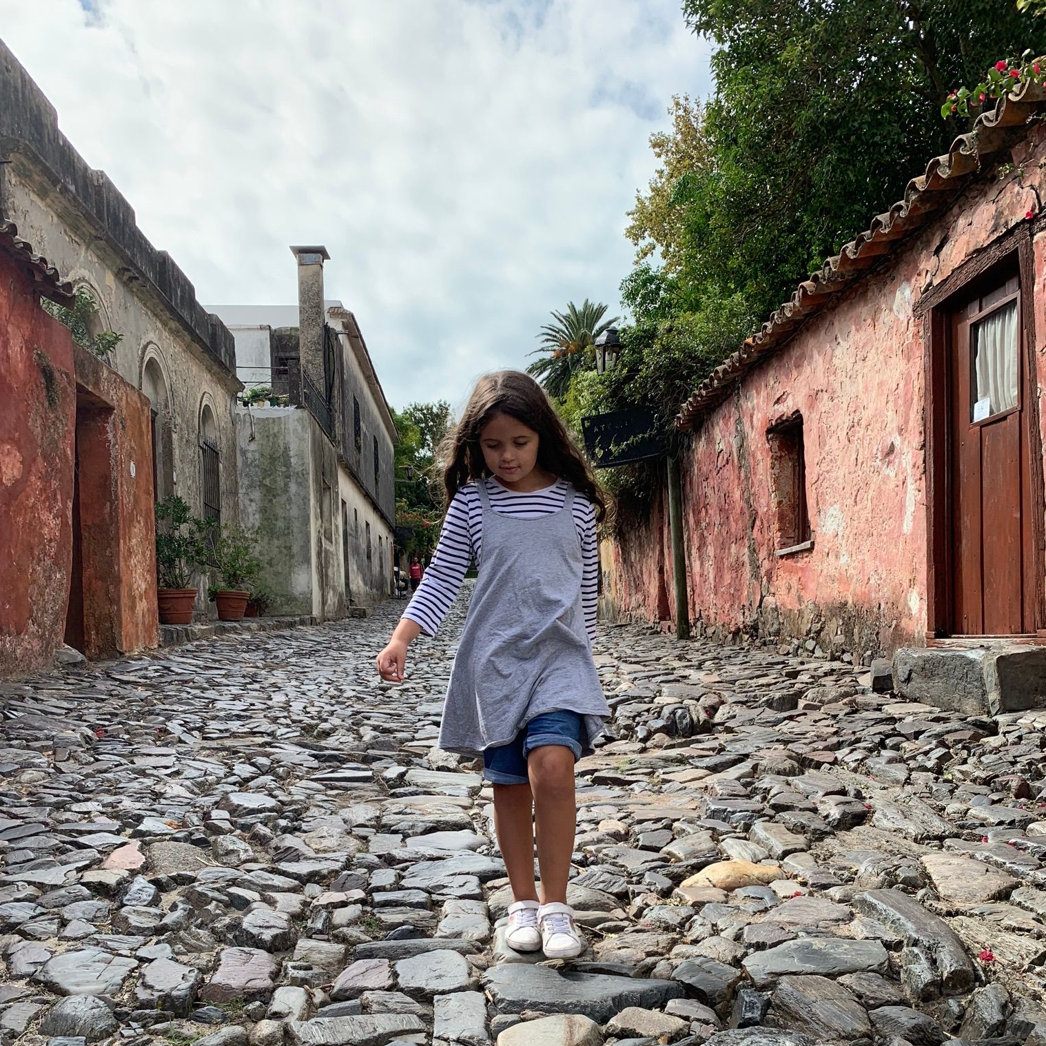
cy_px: 698
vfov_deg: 51.5
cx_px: 522
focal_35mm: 31
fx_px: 1060
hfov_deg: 52.5
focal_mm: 4.25
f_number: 1.8
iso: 25
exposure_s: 1/1610
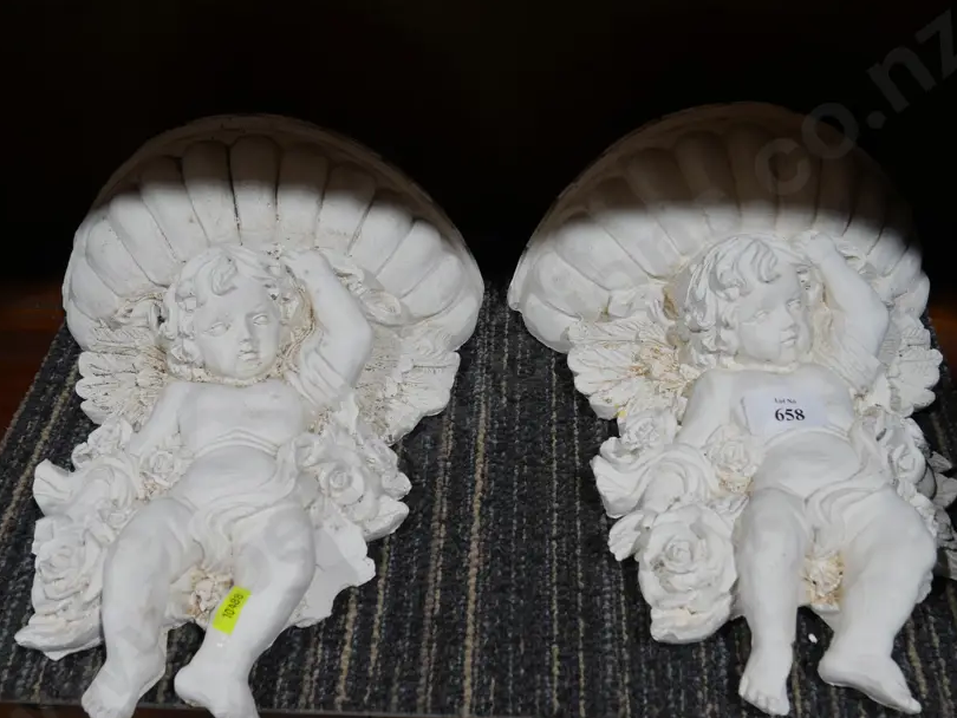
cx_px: 480
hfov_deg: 43.8
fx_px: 1189
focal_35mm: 43
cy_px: 393
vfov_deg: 33.6
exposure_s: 1/80
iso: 200
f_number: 4
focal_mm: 17
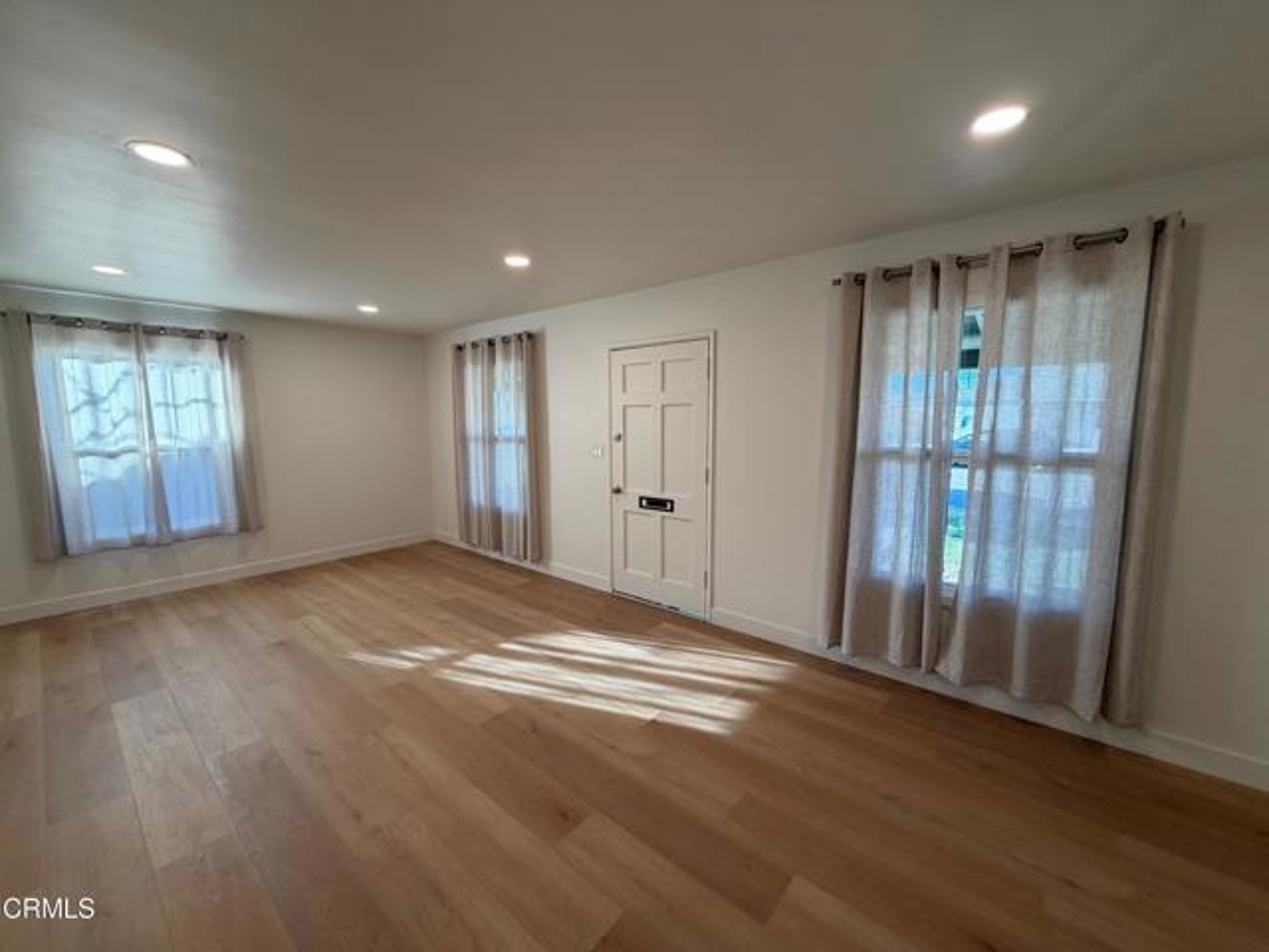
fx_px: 513
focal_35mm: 14
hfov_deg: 102.1
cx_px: 634
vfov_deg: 85.7
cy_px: 476
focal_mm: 2.22
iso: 125
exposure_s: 1/120
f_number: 2.2
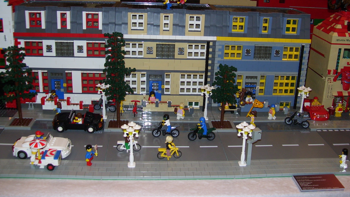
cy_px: 67
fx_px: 371
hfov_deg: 50.5
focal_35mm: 40
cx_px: 172
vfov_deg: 29.5
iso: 80
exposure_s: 1/60
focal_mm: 6
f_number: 2.7
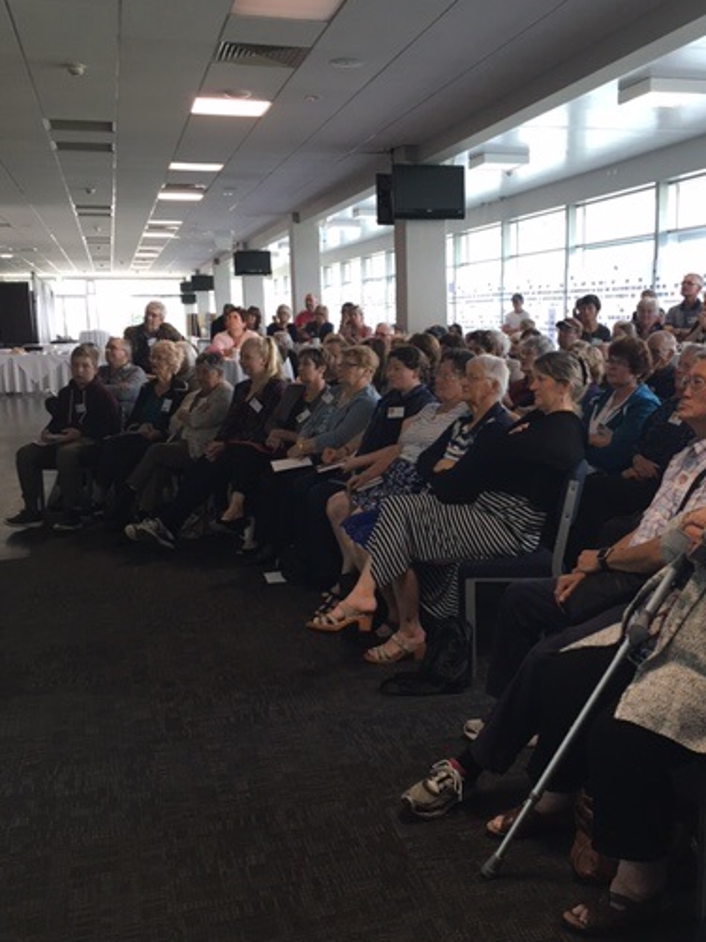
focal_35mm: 37
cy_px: 494
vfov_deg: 50.1
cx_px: 436
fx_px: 1007
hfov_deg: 38.4
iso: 64
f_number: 2.2
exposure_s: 1/33
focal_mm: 4.15
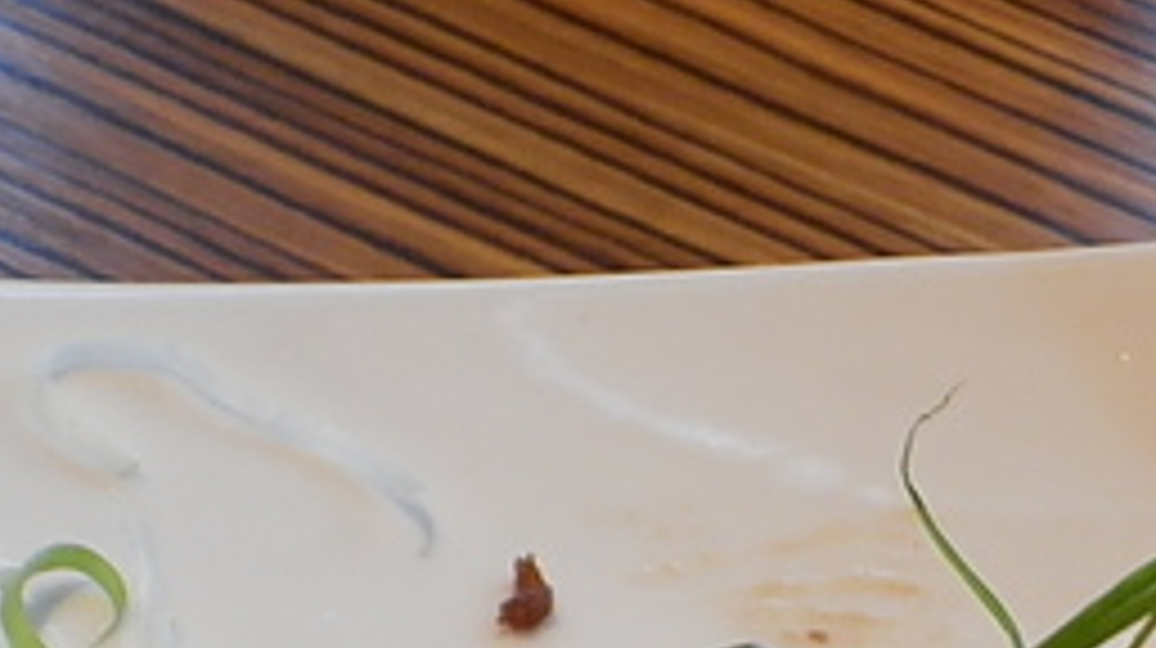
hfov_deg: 7.5
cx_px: 1237
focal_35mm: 285
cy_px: 904
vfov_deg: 4.2
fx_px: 8728
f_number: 6.2
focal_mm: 20
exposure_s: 1/20
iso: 200
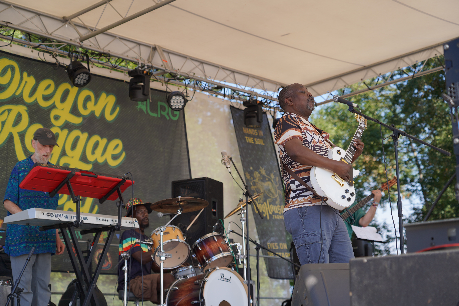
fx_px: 905
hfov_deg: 28.5
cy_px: 153
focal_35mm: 71
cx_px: 230
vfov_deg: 19.2
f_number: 4.5
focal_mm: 71
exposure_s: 1/320
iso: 100
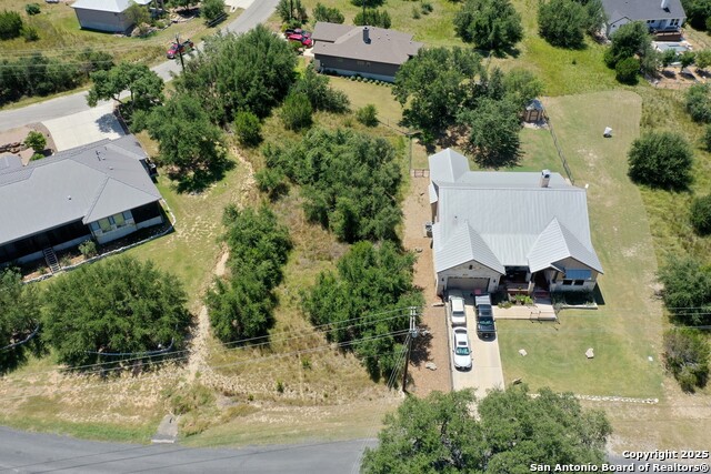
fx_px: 553
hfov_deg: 65.5
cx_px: 356
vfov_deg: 46.4
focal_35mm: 28
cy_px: 237
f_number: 5.6
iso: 100
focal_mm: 10.26
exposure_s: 1/320
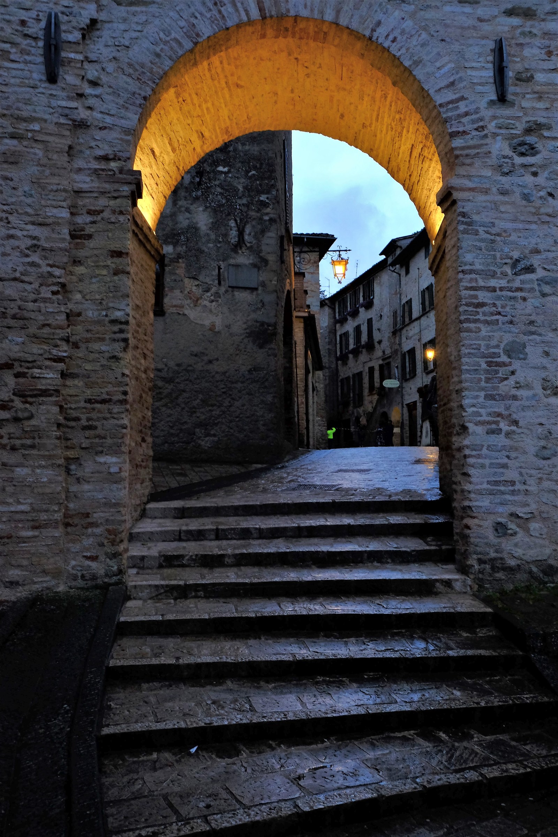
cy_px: 418
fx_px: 767
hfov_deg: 40.0
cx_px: 279
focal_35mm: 33
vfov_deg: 57.2
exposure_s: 1/25
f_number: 9
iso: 2000
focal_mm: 22.3
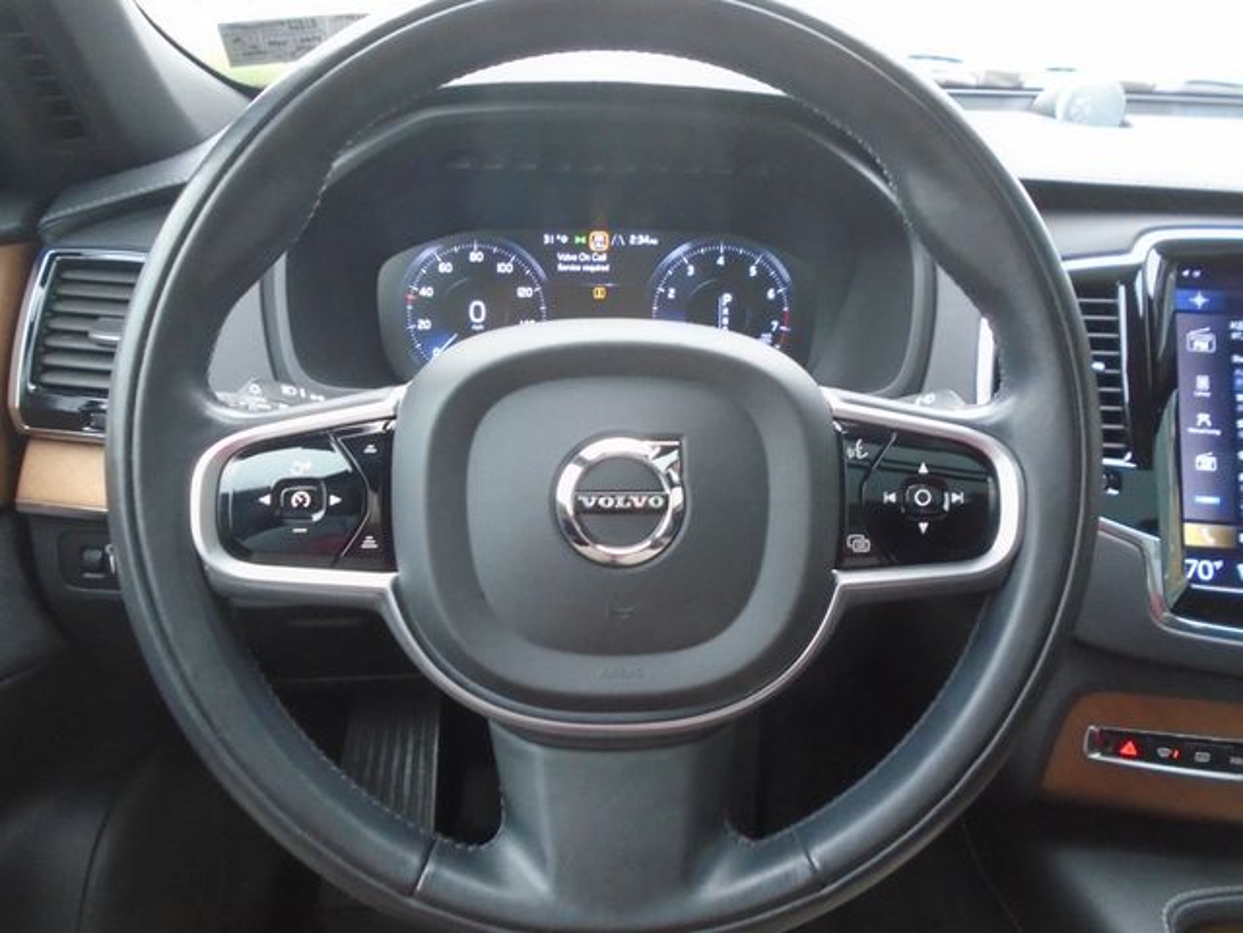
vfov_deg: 53.1
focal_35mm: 26
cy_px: 466
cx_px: 622
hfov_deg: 67.3
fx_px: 934
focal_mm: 4.6
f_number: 3.2
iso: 400
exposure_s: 1/25
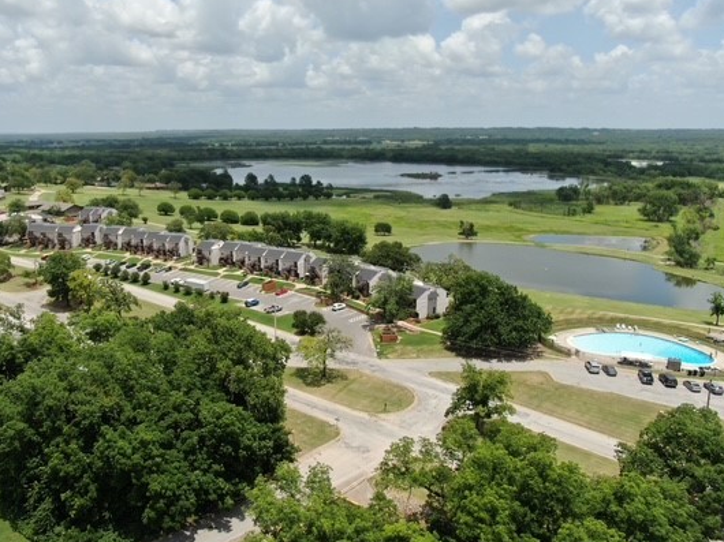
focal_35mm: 29
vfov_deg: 48.2
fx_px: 606
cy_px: 270
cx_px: 305
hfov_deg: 61.4
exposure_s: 1/500
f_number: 2.8
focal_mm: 4.39
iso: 100
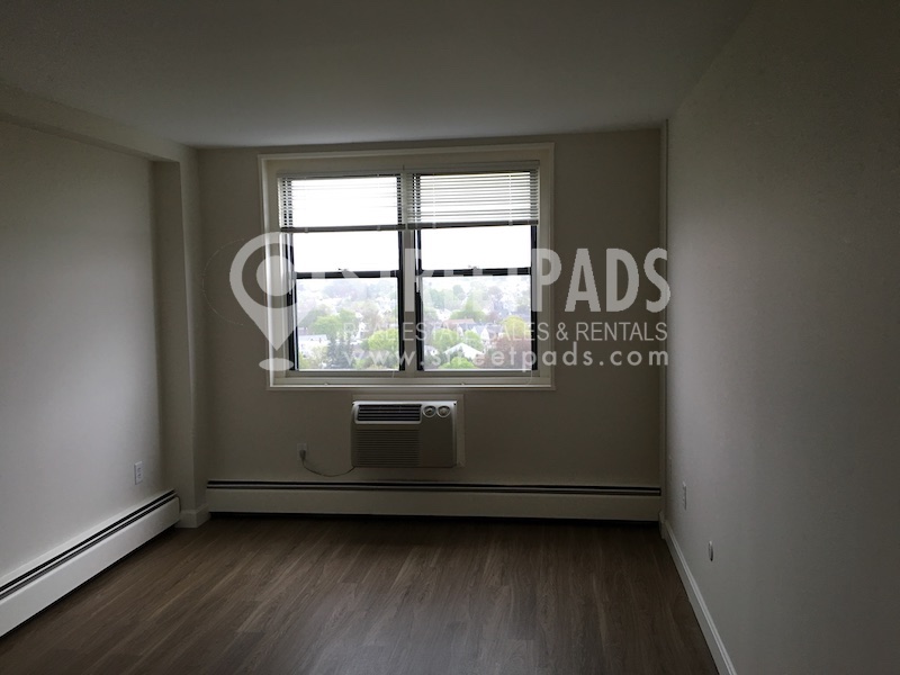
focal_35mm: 29
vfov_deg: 48.2
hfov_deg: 61.7
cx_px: 450
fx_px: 754
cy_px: 338
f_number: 2.2
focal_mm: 4.15
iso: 40
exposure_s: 1/30
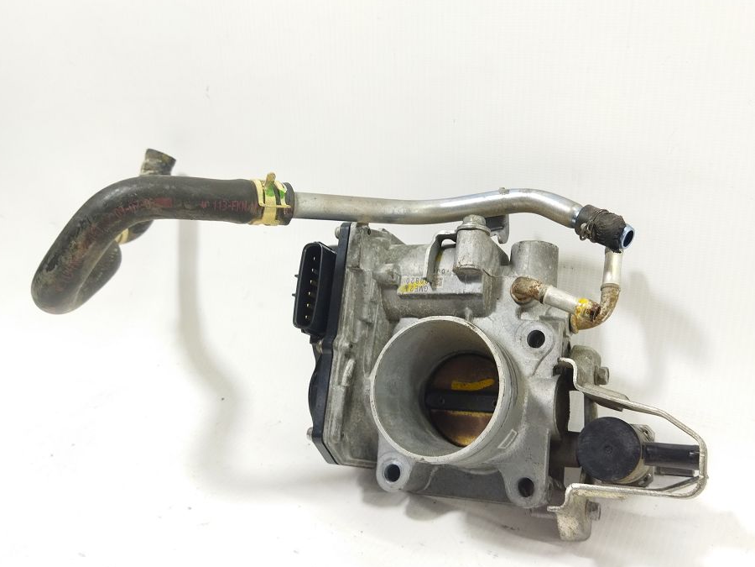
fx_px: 785
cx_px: 424
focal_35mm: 36
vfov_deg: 39.5
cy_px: 330
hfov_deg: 51.2
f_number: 1.79
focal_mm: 4.71
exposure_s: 1/50
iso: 109
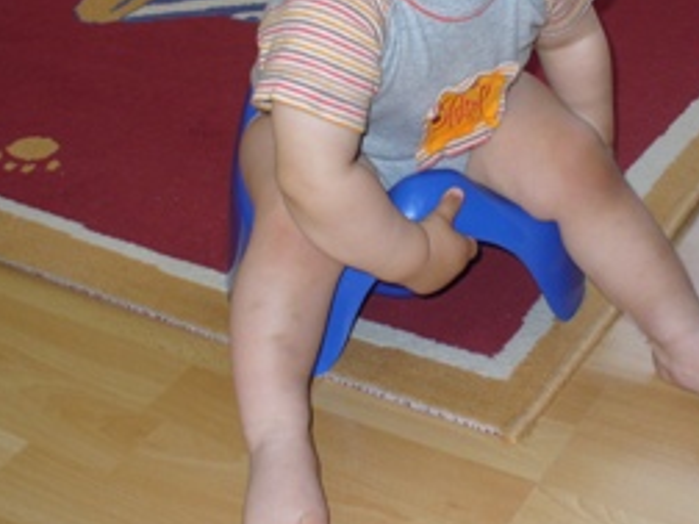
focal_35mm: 66
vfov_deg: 22.1
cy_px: 130
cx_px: 519
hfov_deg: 29.0
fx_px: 1333
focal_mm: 6.1
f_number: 2.8
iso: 100
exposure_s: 1/30
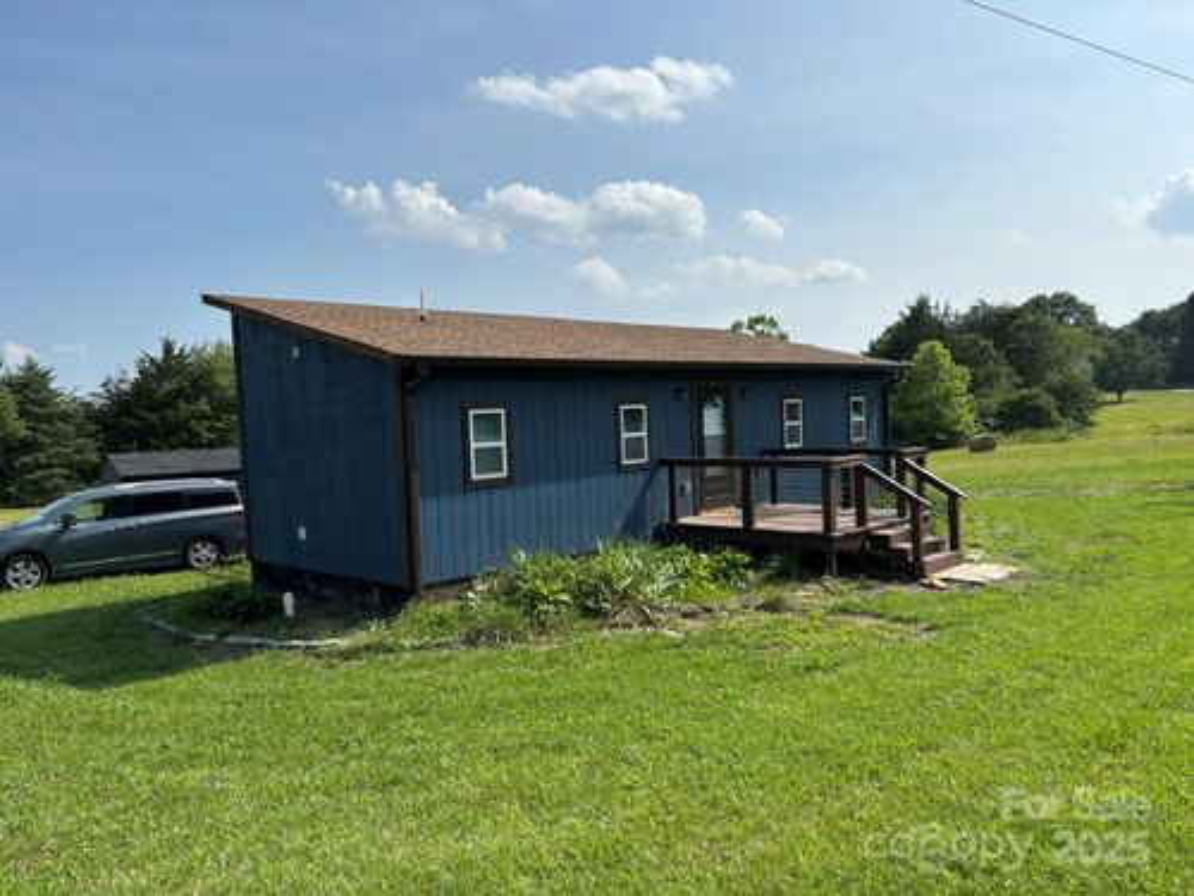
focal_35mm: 26
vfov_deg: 53.1
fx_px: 897
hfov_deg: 67.3
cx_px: 597
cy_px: 448
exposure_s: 1/4255
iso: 50
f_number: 1.6
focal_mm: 5.96
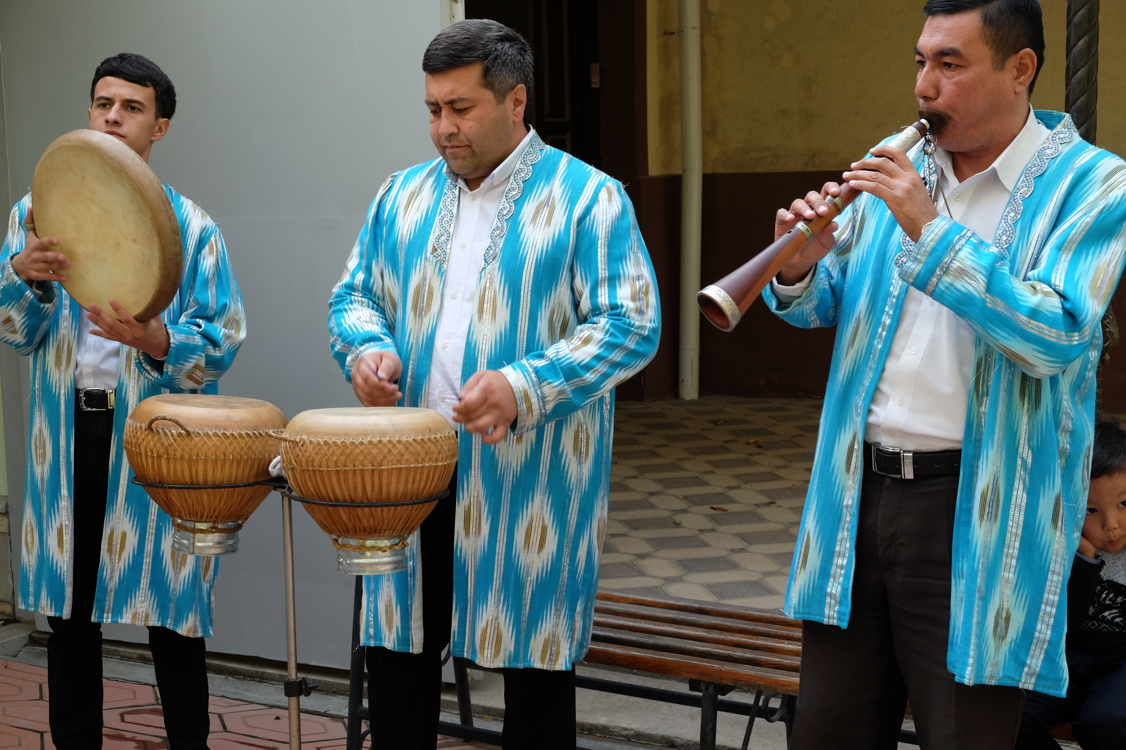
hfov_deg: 38.9
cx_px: 563
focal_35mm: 51
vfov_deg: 26.5
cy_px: 375
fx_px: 1595
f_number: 5.6
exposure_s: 1/170
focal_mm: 34.3
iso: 500
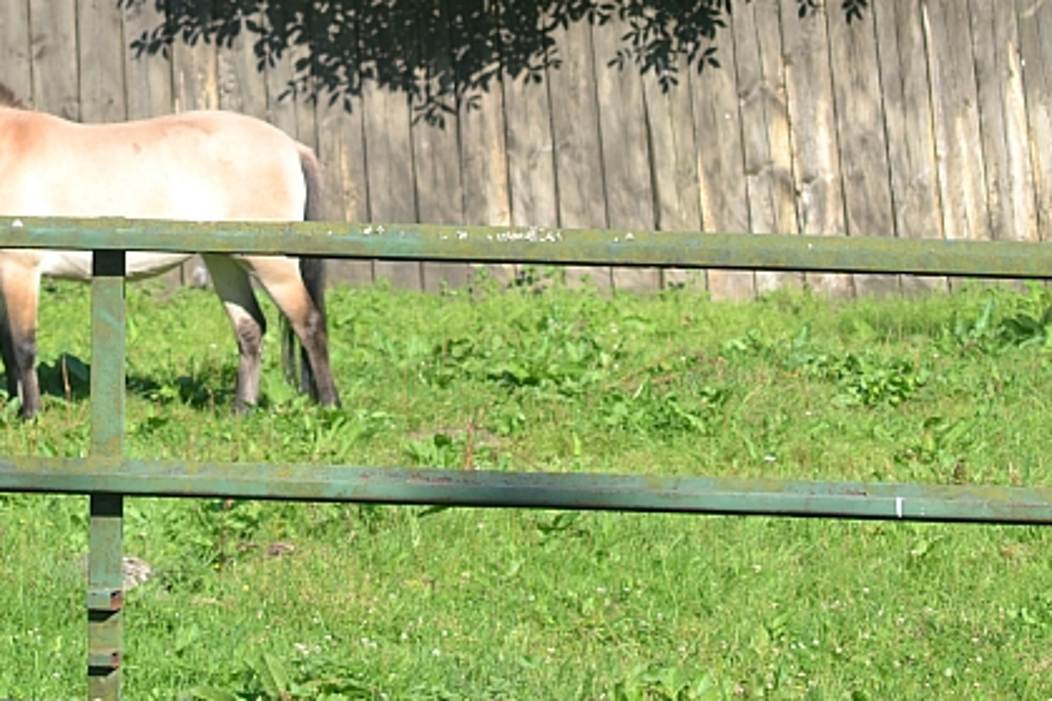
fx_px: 10603
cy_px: -18
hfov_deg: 5.7
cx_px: 163
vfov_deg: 3.8
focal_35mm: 363
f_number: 5.6
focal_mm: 110
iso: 220
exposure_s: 1/500
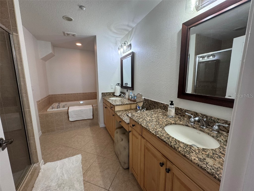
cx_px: 127
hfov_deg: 102.1
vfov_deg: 85.7
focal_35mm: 14
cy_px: 96
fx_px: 103
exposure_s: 1/120
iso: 200
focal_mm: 2.22
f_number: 2.2
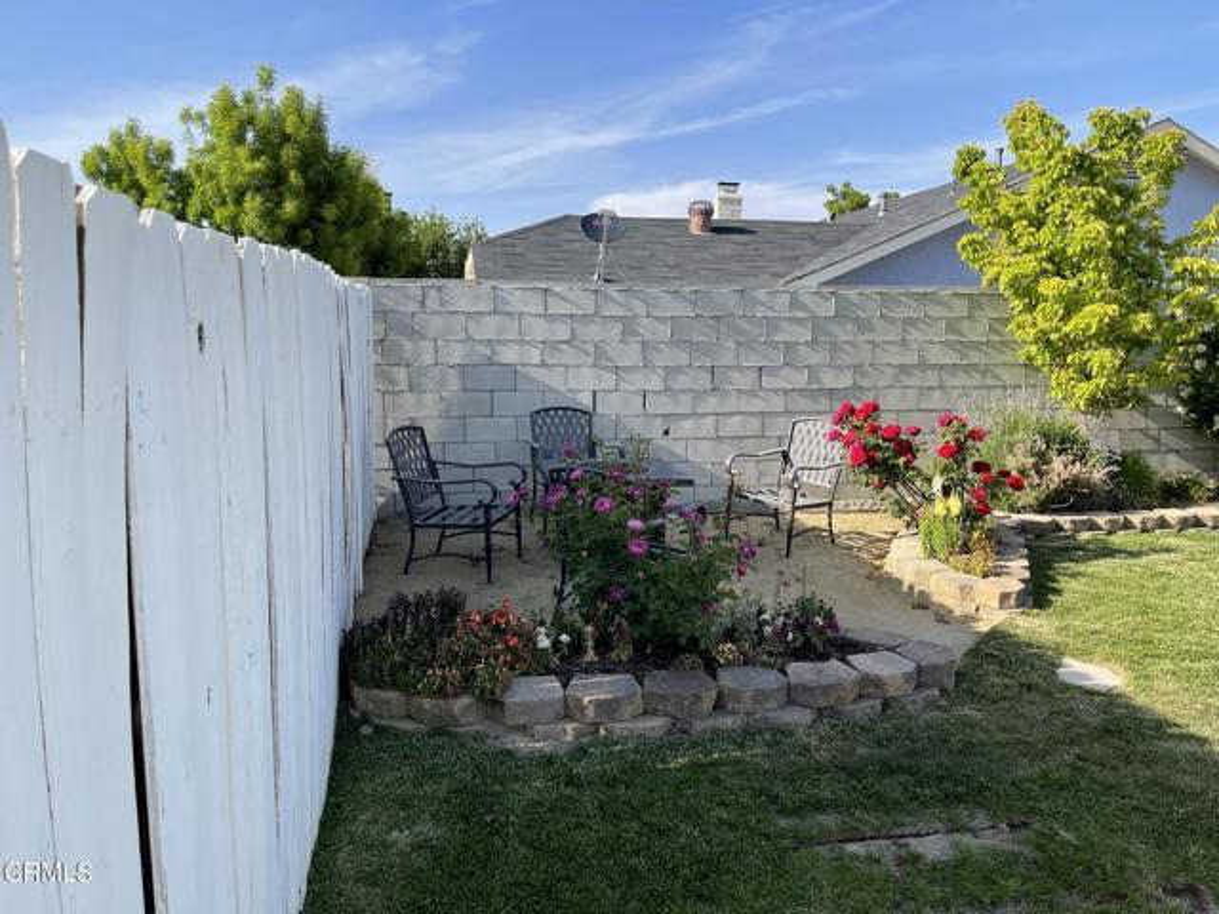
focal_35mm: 26
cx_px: 610
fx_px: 916
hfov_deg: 67.3
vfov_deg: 53.1
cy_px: 457
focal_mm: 5.1
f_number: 1.6
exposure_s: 1/2165
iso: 32
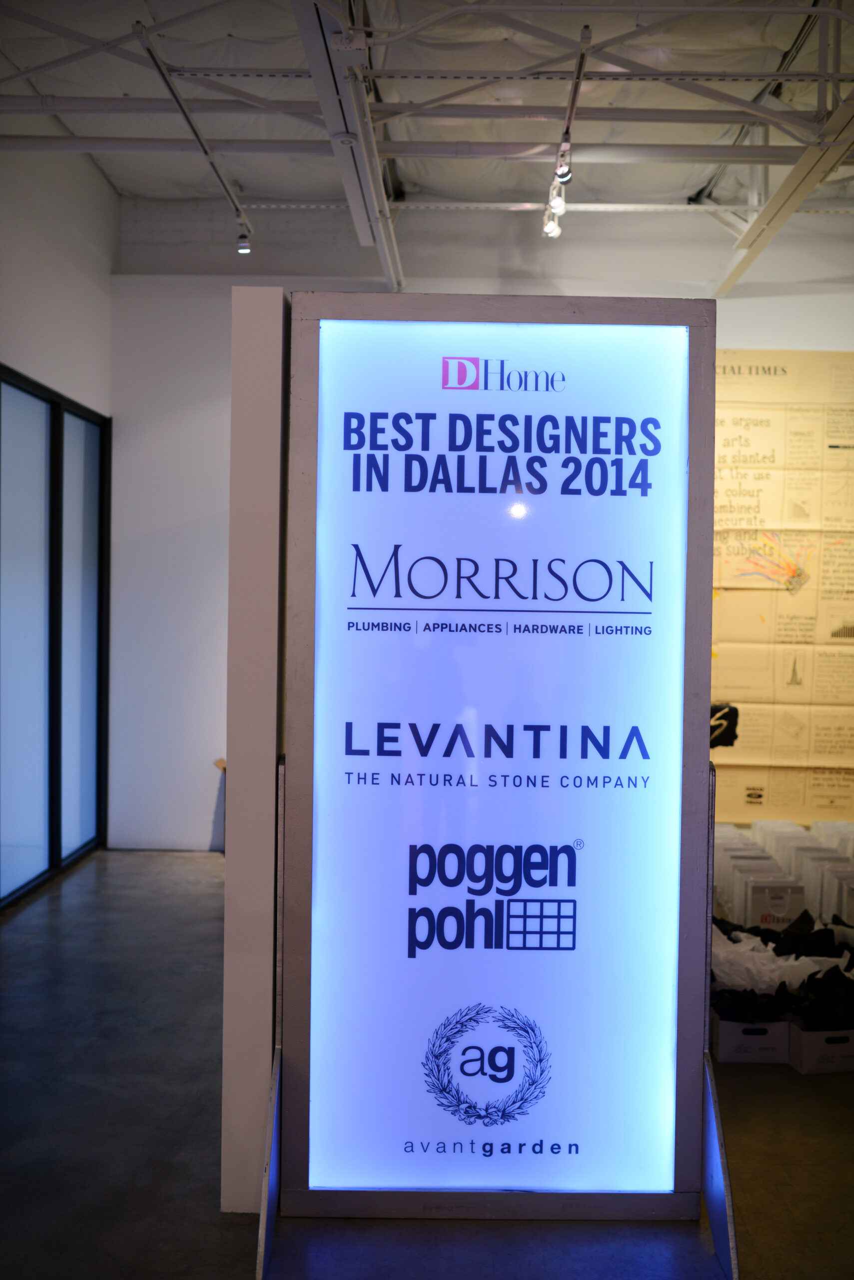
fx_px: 1244
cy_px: 640
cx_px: 427
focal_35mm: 35
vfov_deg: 54.4
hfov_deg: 37.9
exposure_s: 1/100
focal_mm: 35
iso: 400
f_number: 2
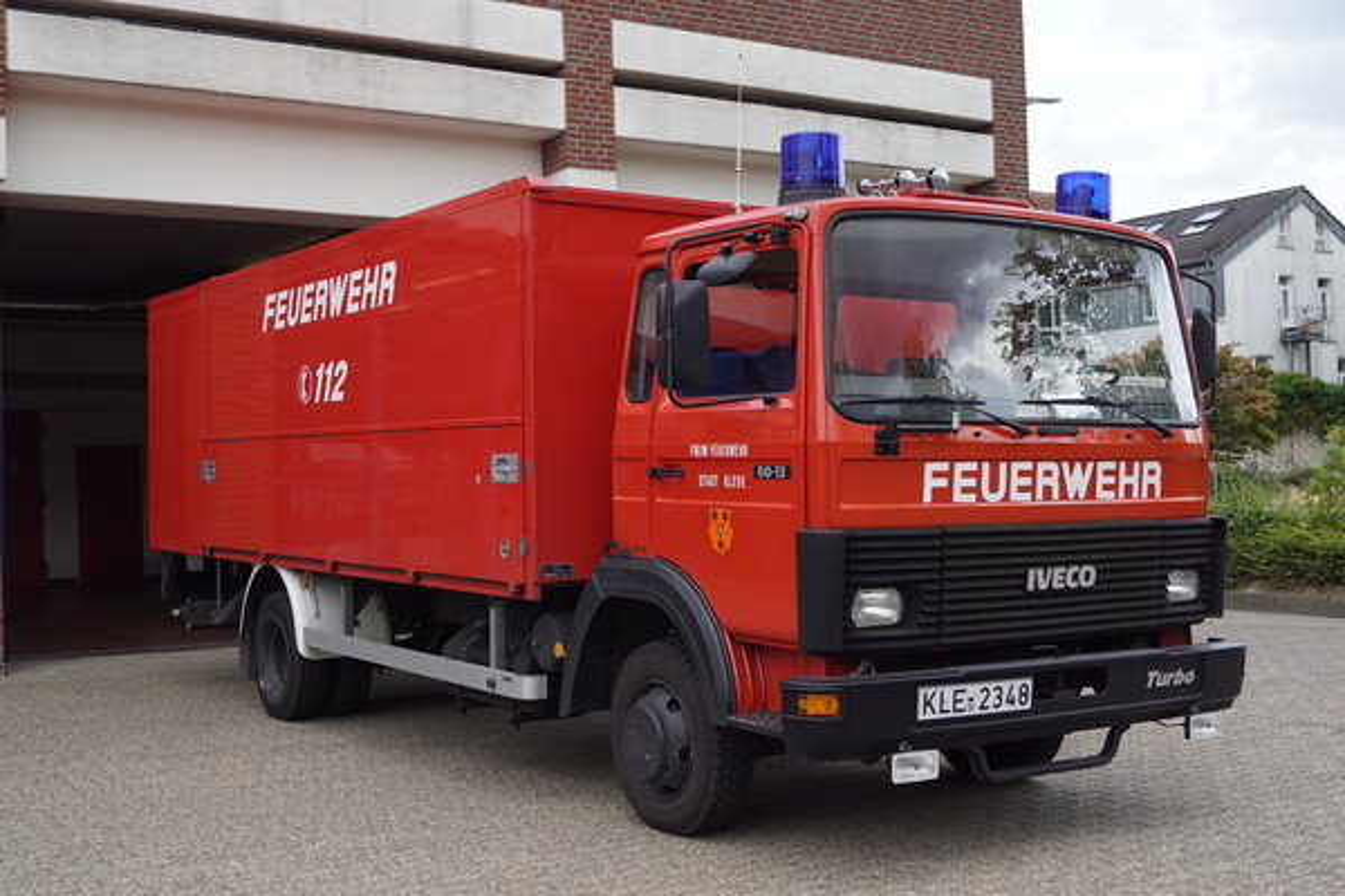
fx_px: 1569
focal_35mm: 42
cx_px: 672
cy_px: 448
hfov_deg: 46.4
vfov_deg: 31.9
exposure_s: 1/320
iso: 125
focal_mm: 28
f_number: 4.5
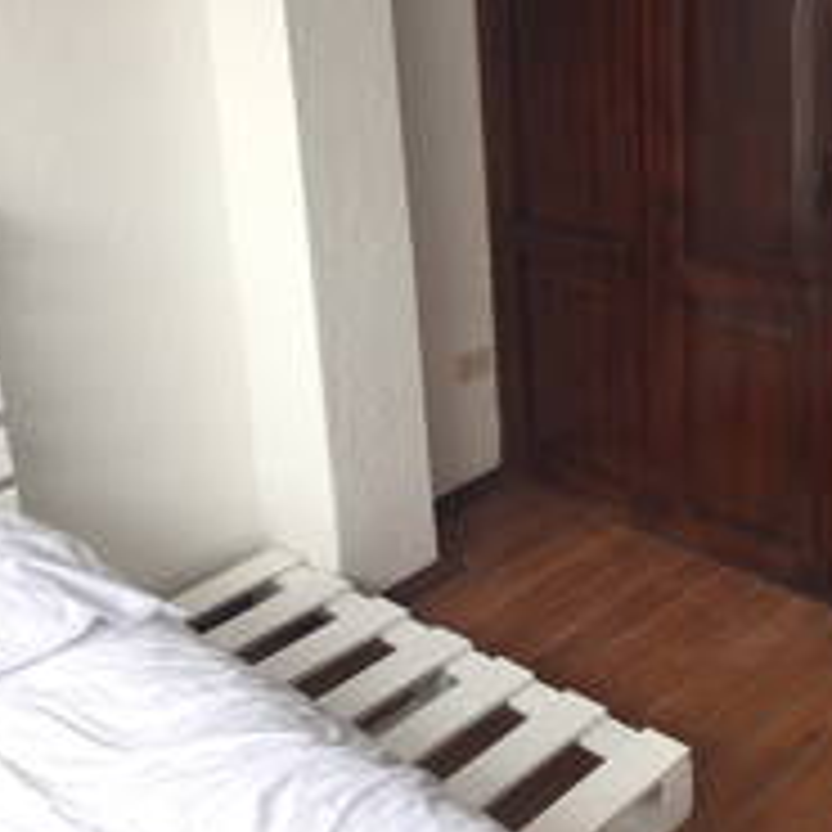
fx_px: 1360
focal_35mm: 50
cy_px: 238
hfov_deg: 33.7
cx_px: 558
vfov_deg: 33.5
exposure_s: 1/120
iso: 40
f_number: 2.2
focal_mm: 4.15
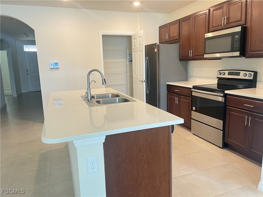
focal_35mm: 26
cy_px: 98
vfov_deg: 53.1
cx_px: 132
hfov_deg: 67.3
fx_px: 198
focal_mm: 5.1
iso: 160
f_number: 1.6
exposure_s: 1/60
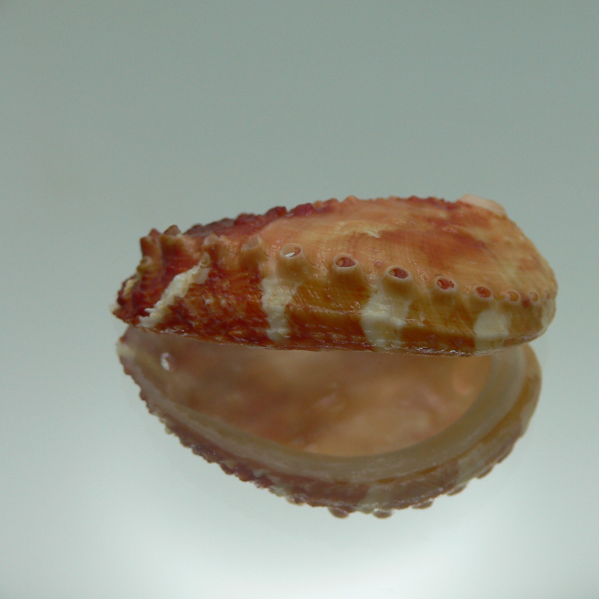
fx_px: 822
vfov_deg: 40.0
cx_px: 335
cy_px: 303
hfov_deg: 40.0
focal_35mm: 42
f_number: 2.8
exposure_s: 1/100
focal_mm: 4.6
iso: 80
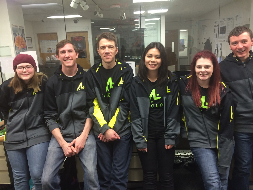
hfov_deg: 61.7
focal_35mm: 29
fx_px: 212
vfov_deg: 48.2
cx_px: 126
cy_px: 95
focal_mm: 4.15
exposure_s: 1/30
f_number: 2.2
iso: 100
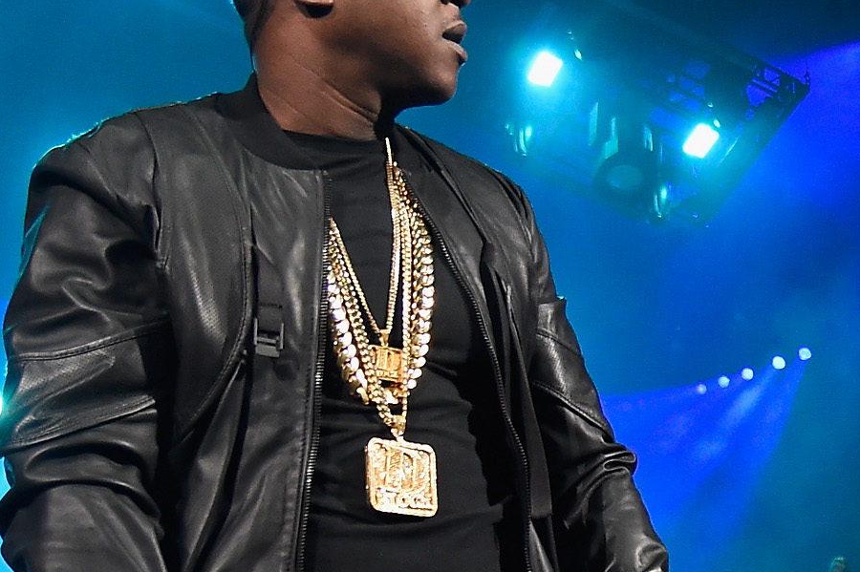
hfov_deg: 22.2
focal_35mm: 80
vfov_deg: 16.8
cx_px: 1174
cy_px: 525
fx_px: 1910
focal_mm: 24
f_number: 4
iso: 3200
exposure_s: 1/640
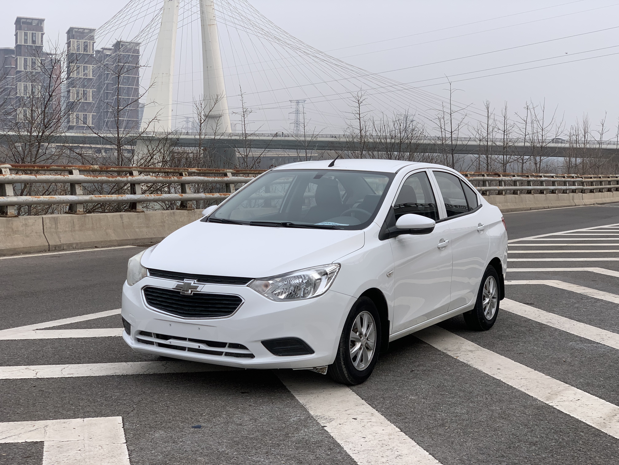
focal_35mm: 52
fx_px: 930
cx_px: 310
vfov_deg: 28.0
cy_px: 232
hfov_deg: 36.8
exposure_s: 1/786
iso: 16
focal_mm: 6
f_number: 2.4
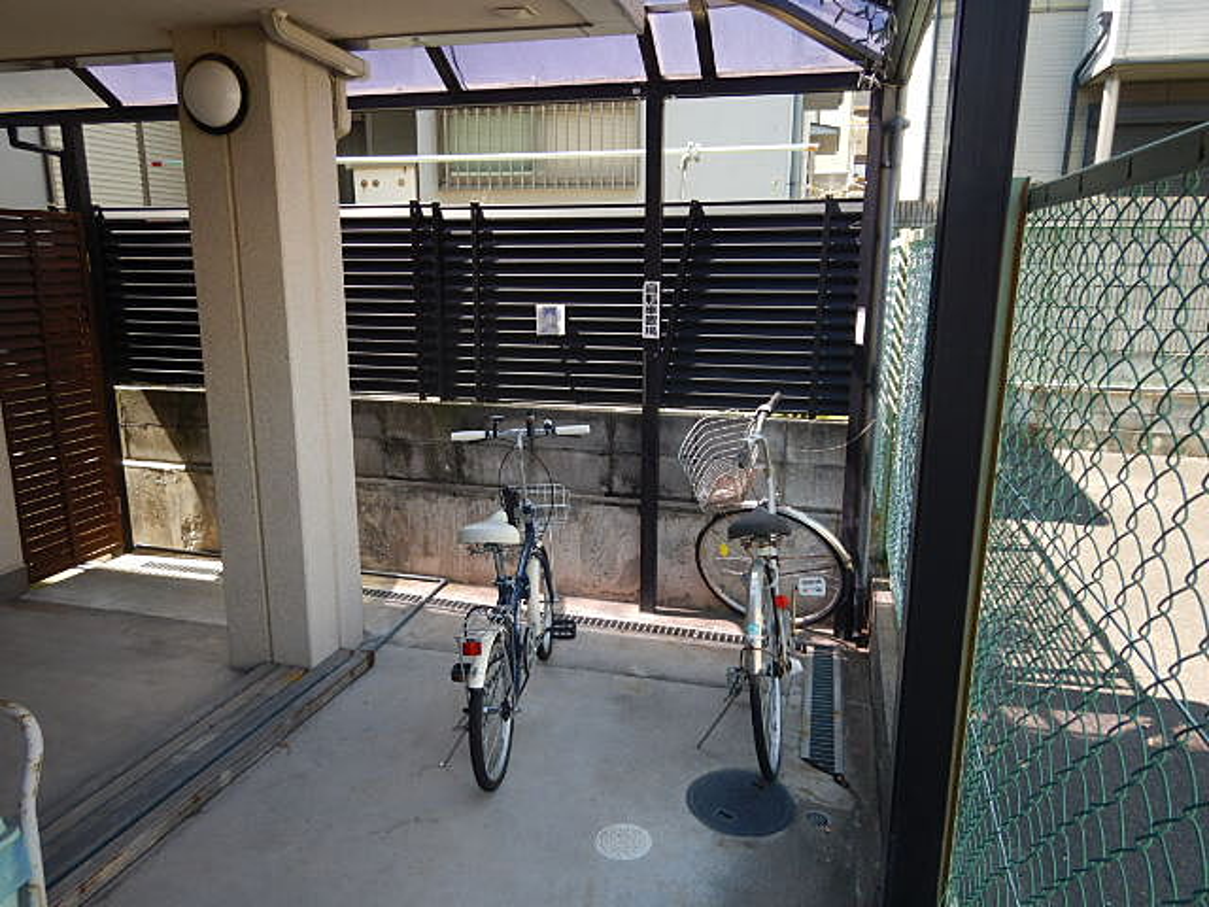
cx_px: 604
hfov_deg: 71.6
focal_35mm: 24
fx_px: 838
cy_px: 454
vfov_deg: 56.8
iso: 125
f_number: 2.8
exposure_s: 1/320
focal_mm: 4.3
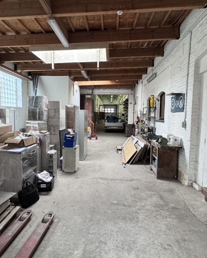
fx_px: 168
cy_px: 129
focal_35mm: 22
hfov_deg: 63.1
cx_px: 99
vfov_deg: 75.0
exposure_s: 1/50
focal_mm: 2.22
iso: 320
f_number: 2.2
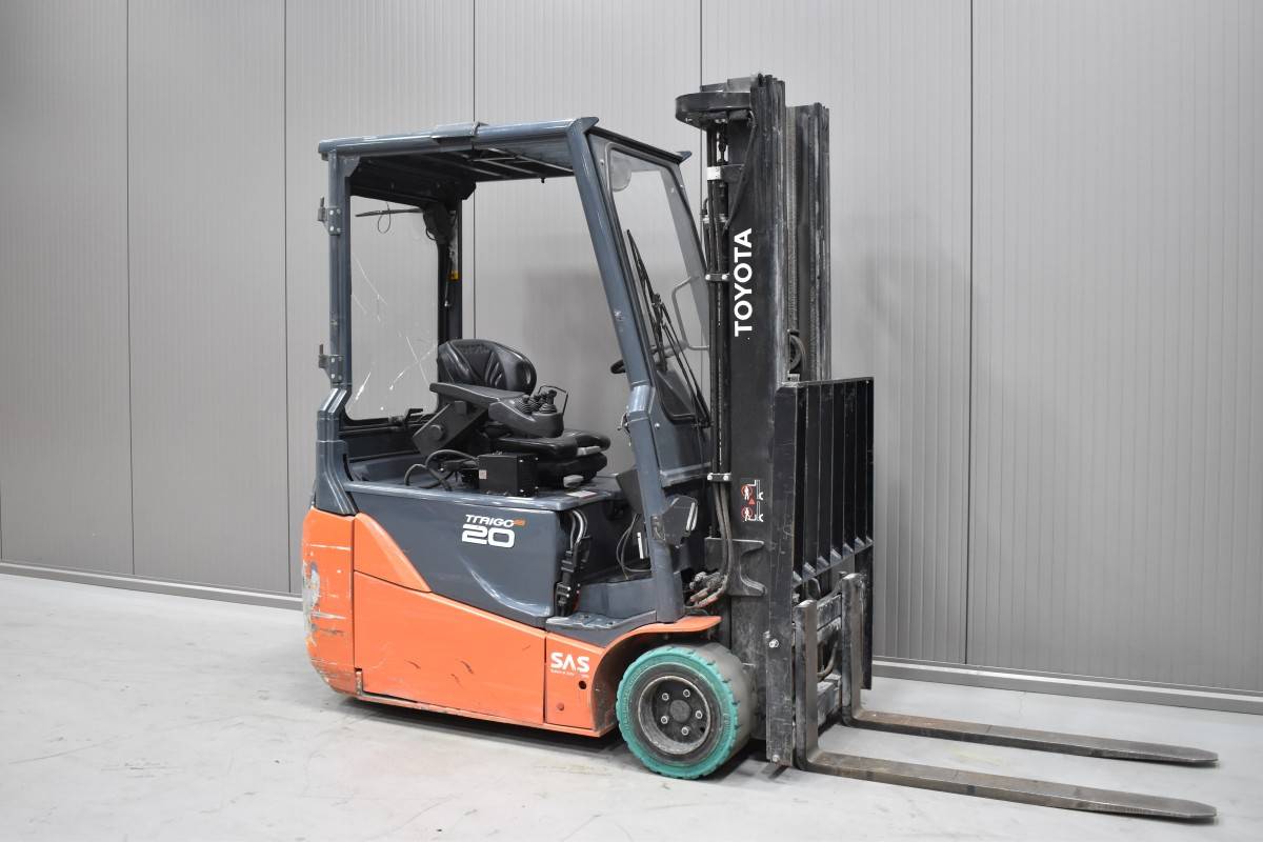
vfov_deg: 38.4
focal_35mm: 34
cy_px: 421
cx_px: 632
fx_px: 1210
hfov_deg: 55.1
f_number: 5
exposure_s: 1/30
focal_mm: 23
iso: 1250
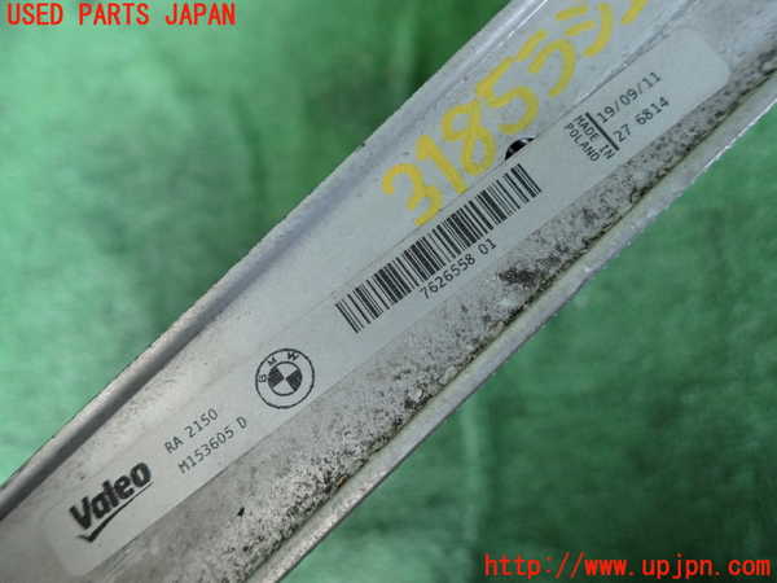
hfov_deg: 69.4
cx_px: 388
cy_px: 292
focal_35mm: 25
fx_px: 561
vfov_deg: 54.9
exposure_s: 1/125
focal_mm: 4.5
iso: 250
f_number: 2
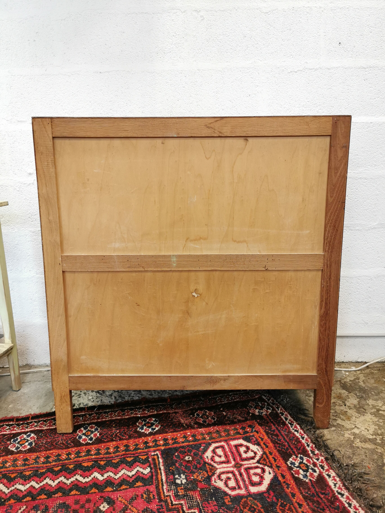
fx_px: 400
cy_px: 256
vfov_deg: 65.3
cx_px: 192
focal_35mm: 27
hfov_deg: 51.4
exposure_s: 1/50
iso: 160
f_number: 1.6
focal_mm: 5.56
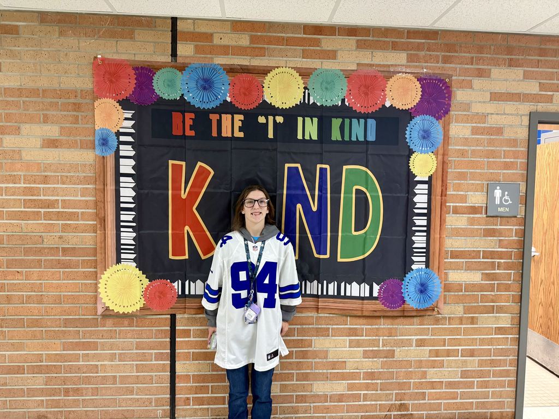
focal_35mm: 24
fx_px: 388
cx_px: 280
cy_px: 210
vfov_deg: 56.8
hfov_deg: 71.6
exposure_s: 1/60
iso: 400
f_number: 1.78
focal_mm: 6.76
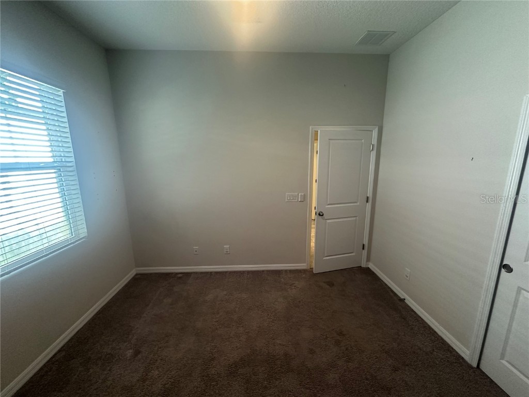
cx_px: 264
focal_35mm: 14
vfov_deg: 85.7
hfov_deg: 102.1
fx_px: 214
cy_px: 198
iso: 400
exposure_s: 1/60
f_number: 2.2
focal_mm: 2.22
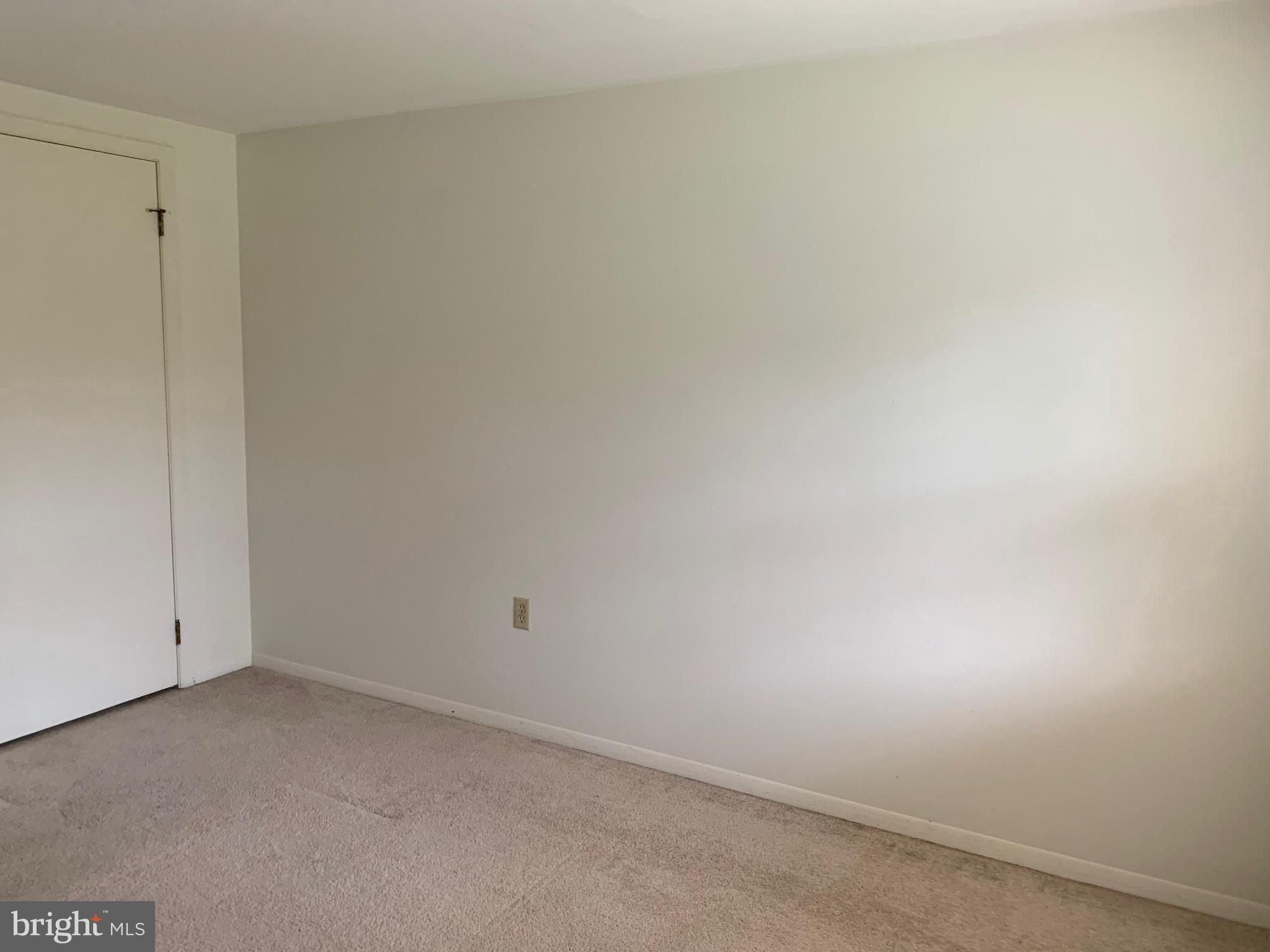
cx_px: 635
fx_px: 954
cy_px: 476
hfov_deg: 67.3
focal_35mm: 26
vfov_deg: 53.1
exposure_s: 1/60
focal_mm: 4.25
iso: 100
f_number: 1.8
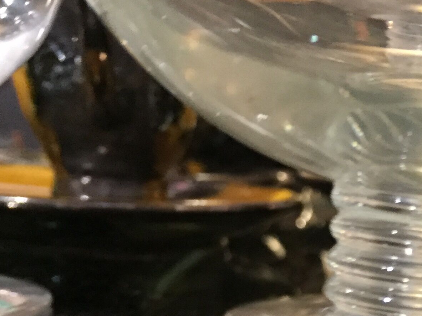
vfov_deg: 17.2
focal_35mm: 80
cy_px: 421
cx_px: 448
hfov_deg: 23.1
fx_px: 975
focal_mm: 4.15
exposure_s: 1/17
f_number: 2.2
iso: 250
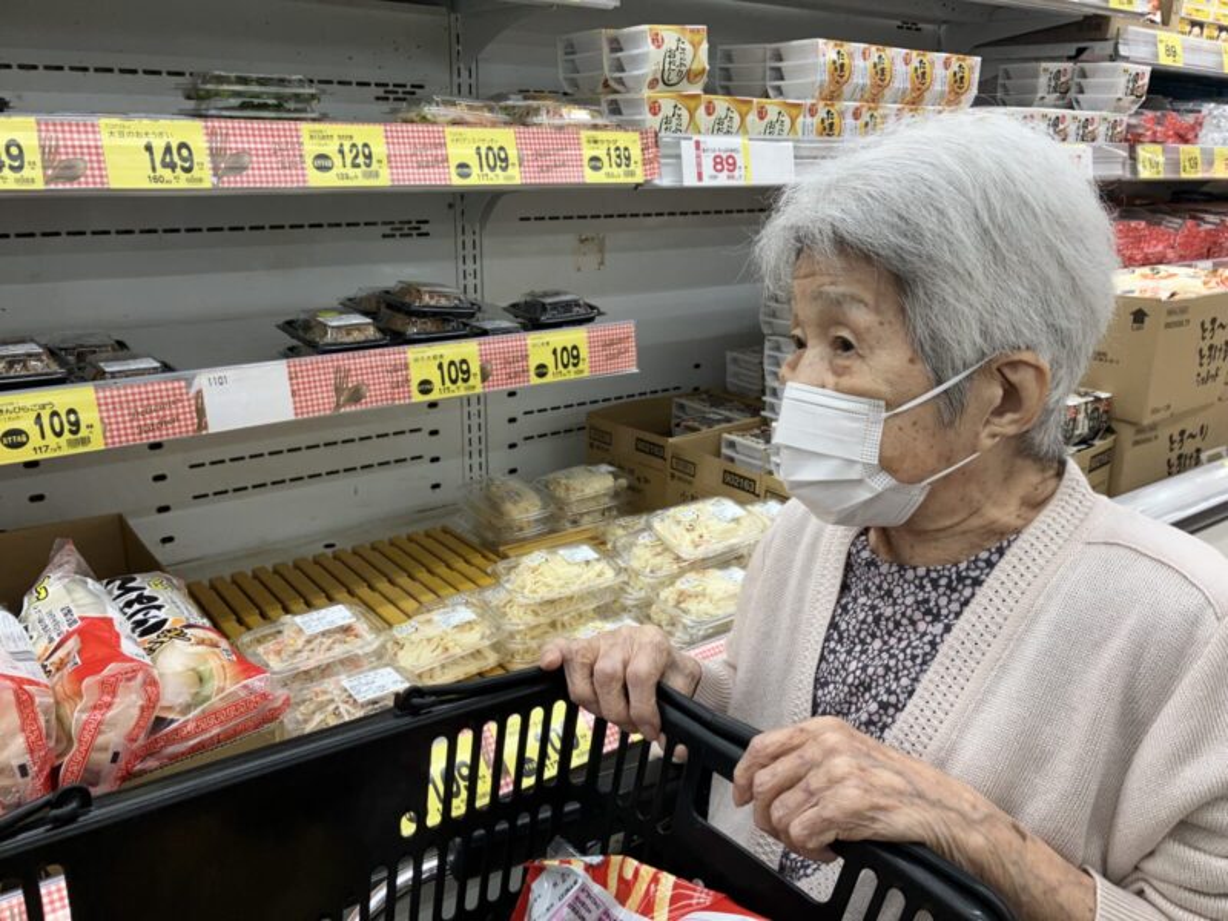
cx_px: 614
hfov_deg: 63.4
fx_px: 993
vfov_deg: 49.7
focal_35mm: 28
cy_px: 460
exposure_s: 1/120
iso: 64
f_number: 1.8
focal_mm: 3.99
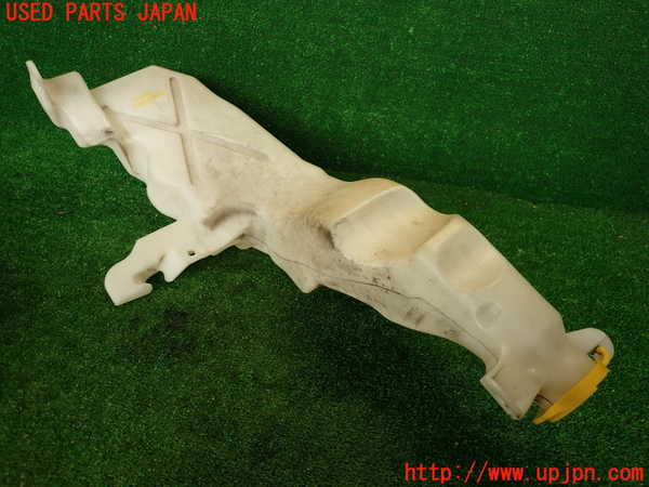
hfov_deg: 69.4
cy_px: 244
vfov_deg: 54.9
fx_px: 469
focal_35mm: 25
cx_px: 324
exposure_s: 1/80
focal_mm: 4.5
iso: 100
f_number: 2
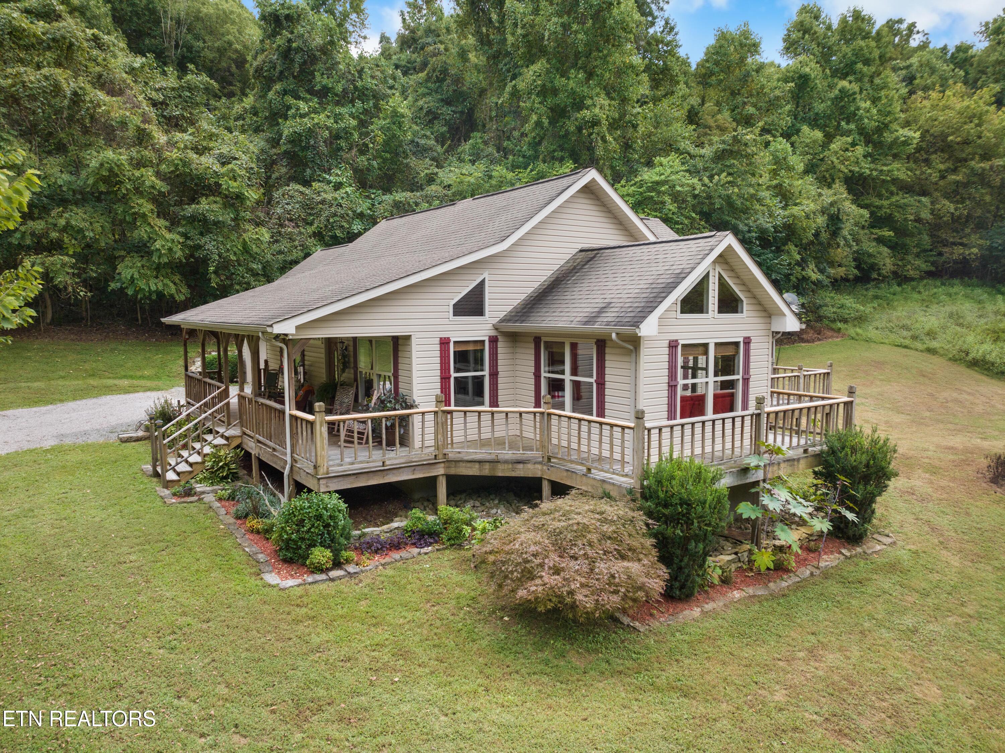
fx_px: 696
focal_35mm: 24
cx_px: 502
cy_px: 376
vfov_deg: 56.8
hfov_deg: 71.6
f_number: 2.8
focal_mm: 12.29
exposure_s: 1/15
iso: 560
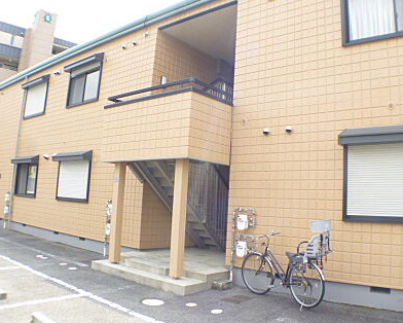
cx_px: 232
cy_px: 146
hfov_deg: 36.6
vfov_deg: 29.7
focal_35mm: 51
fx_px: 609
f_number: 2.9
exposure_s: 1/250
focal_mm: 5.7
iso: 100
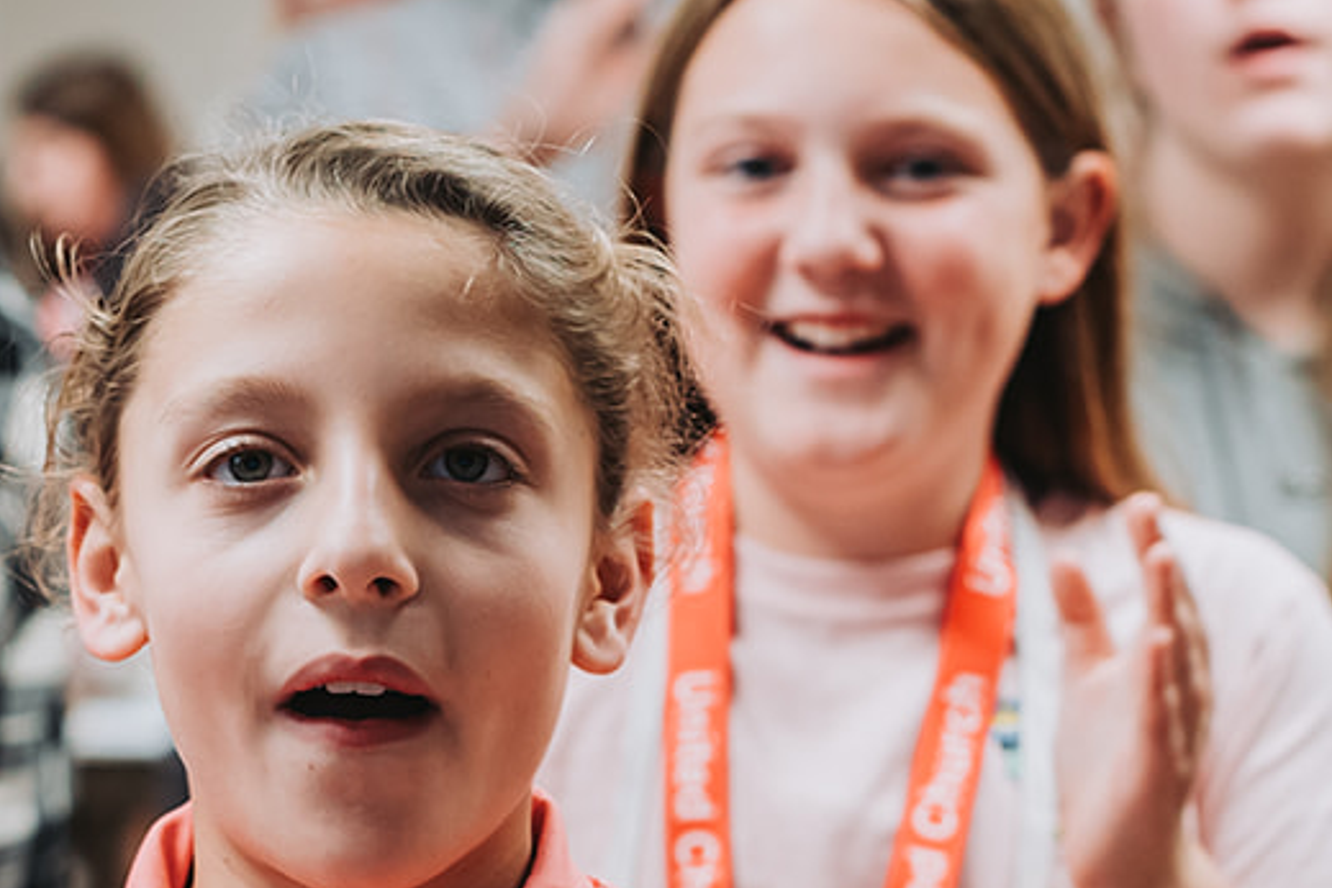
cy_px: 869
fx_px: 5698
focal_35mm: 154
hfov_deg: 13.3
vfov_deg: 8.9
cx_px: 346
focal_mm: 50
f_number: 2.8
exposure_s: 1/250
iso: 800
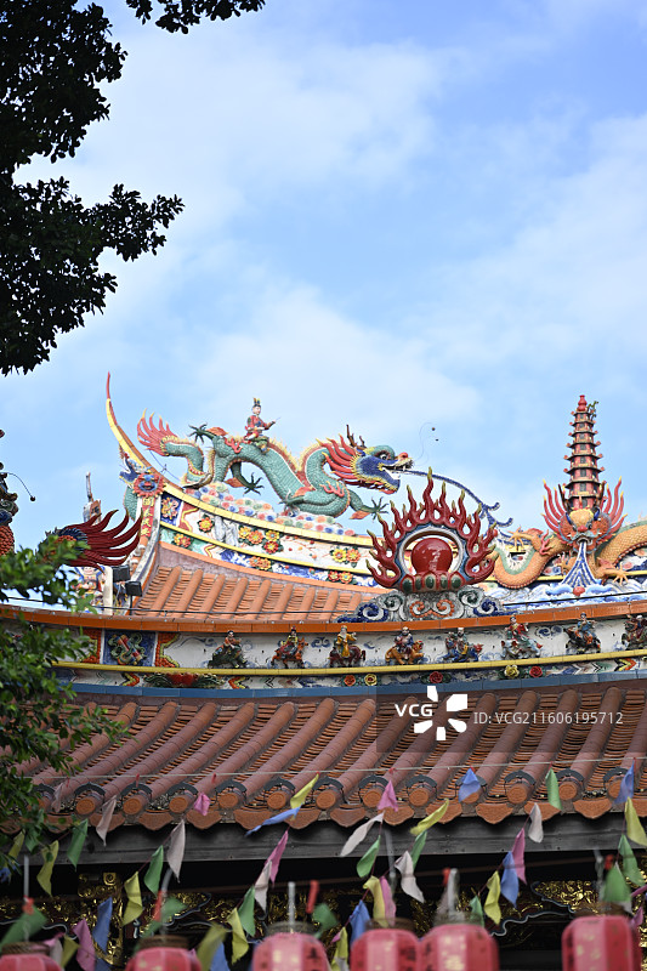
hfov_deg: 11.4
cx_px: 324
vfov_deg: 17.1
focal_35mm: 120
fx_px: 3236
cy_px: 486
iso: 100
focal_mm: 120
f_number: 4
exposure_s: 1/500
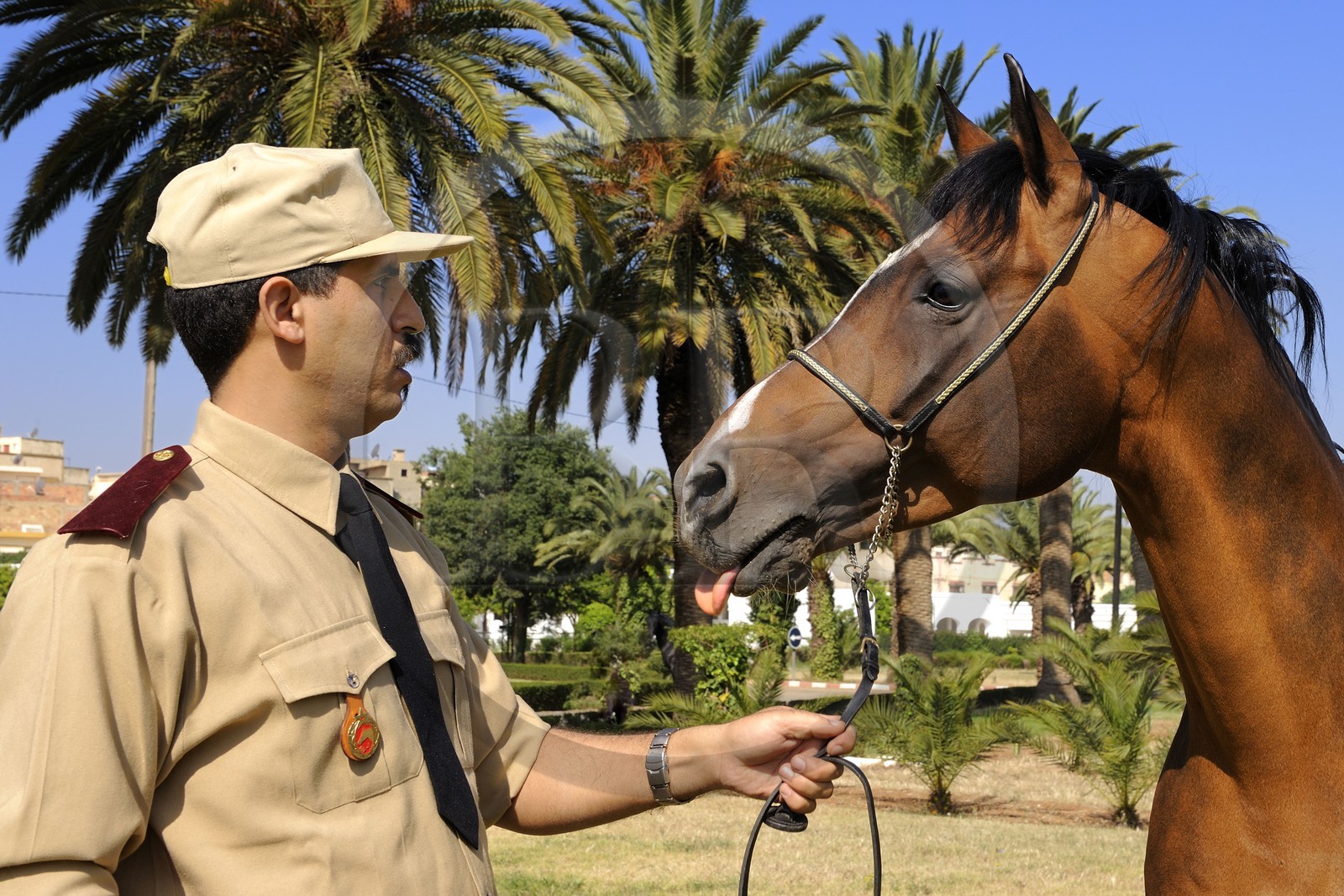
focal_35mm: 44
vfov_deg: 30.5
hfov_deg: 44.5
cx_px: 672
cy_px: 448
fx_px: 1642
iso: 200
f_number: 13
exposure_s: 1/160
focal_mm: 44
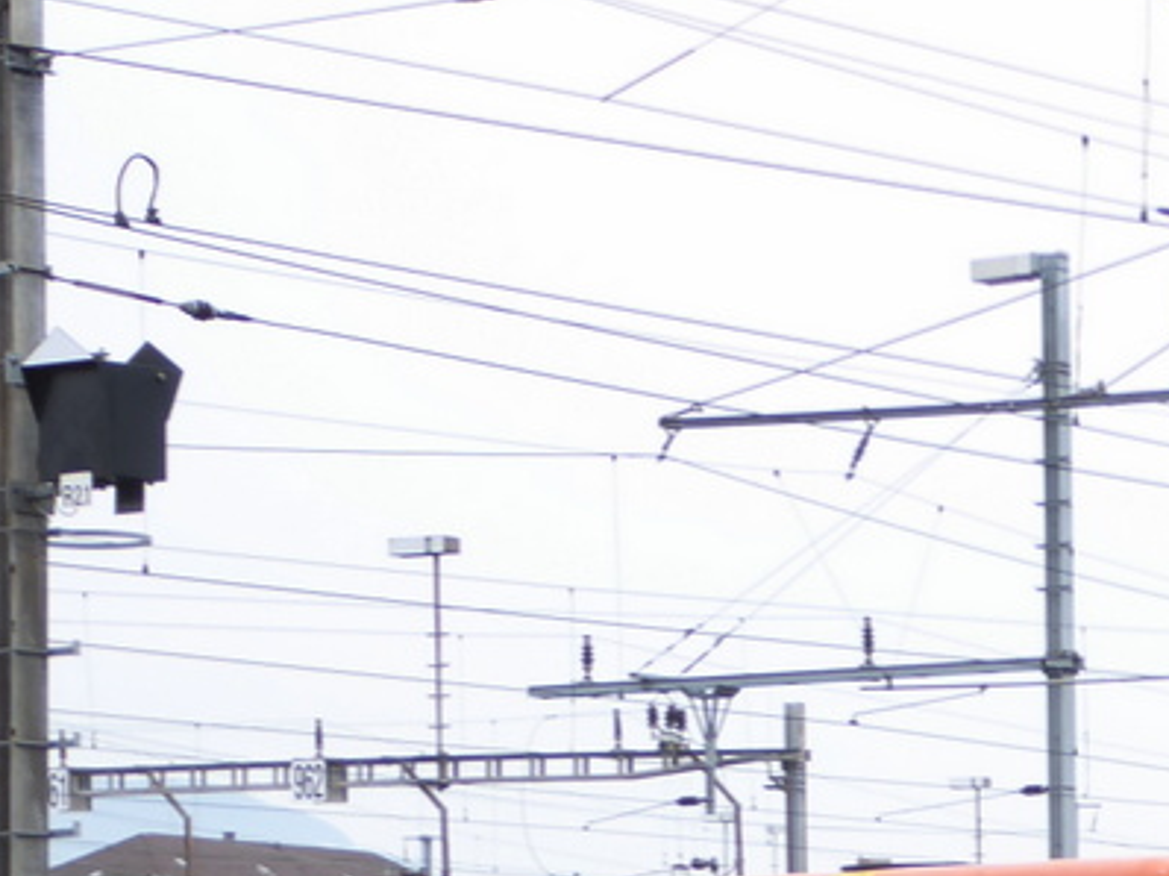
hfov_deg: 11.2
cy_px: 1276
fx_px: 5805
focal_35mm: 172
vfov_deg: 8.4
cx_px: 1510
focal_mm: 9.6
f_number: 4.1
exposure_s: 1/200
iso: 125
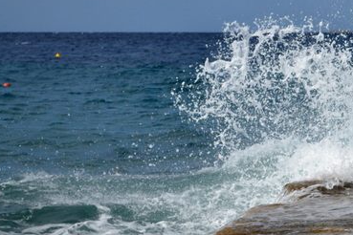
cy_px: 109
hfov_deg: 11.4
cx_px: 359
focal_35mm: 179
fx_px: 1756
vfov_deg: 7.7
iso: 360
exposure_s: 1/2000
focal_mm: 55
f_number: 7.1
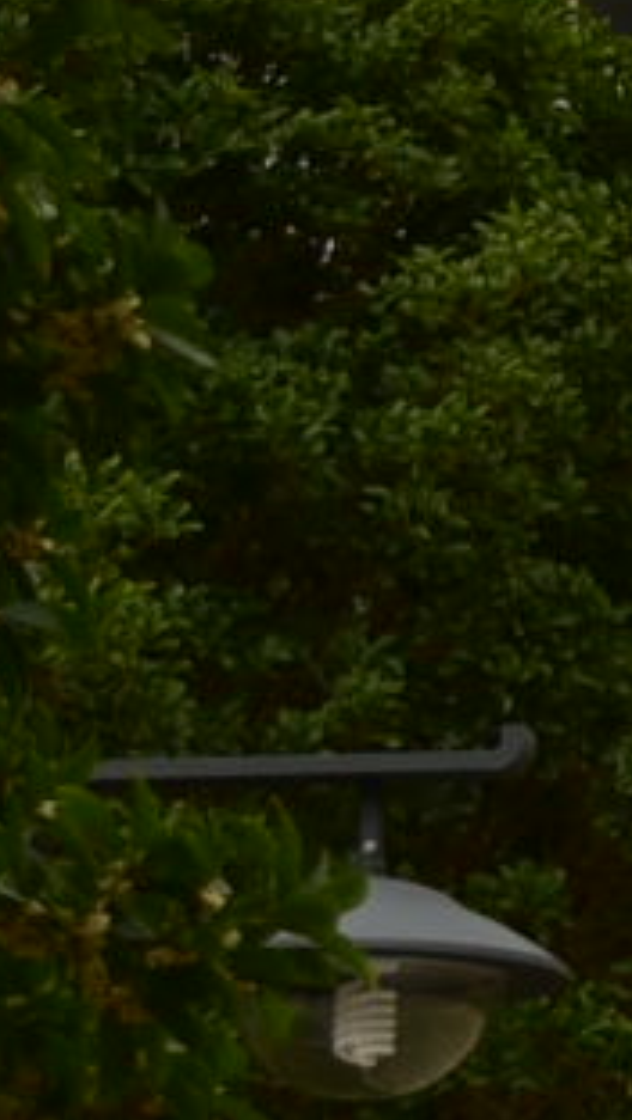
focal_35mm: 444
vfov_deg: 4.9
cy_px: 248
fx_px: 13199
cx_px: 4201
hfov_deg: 2.5
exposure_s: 1/640
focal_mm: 44
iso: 250
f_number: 4
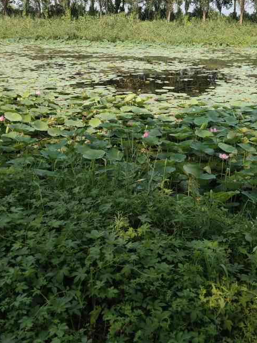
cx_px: 174
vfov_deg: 43.4
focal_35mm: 43
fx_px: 426
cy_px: 122
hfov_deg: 33.3
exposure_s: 1/1667
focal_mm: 4.35
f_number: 1.8
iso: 50
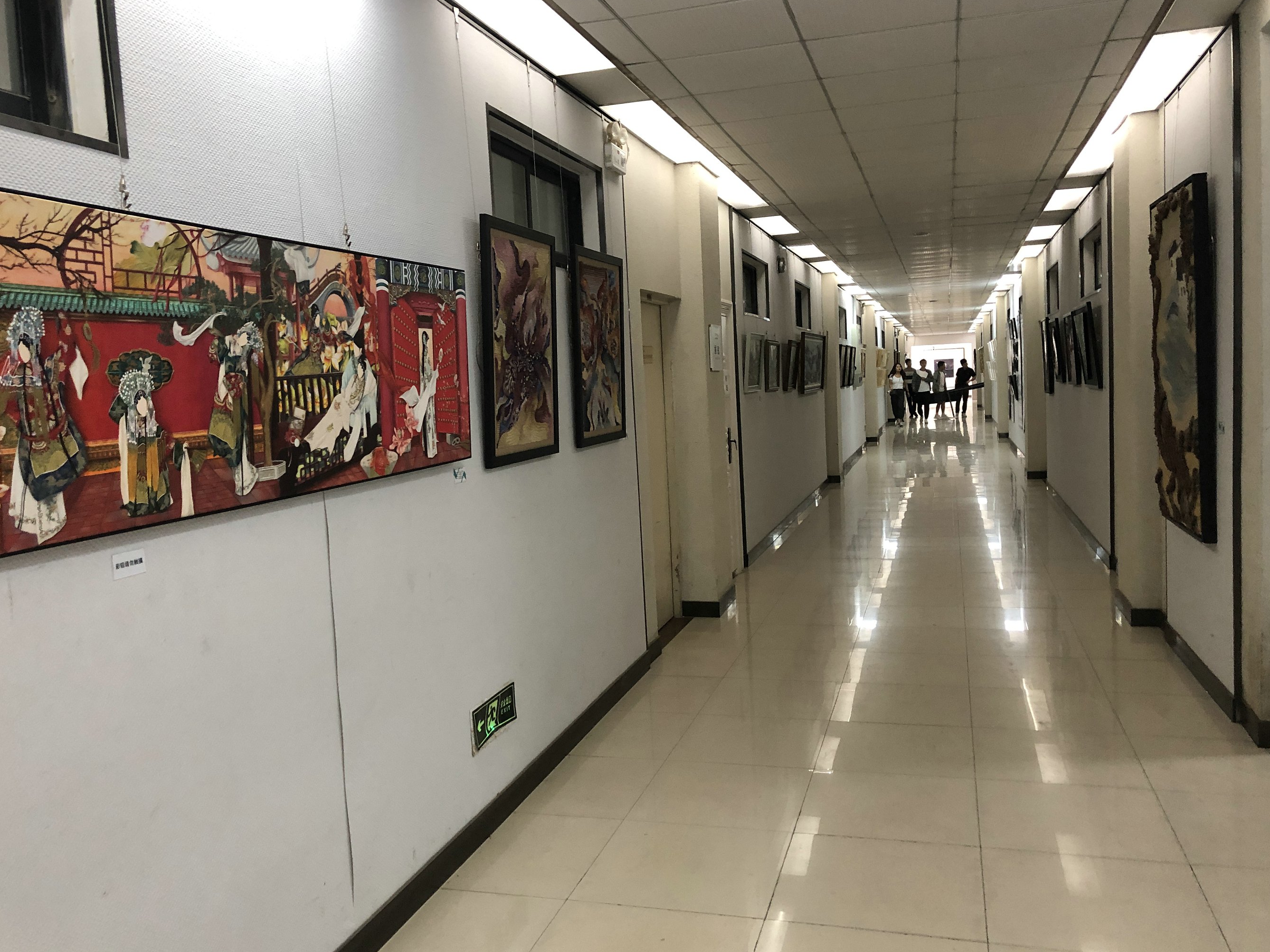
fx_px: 1064
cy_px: 475
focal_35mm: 29
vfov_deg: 48.2
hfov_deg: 61.7
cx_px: 627
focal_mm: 3.99
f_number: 1.8
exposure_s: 1/17
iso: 100
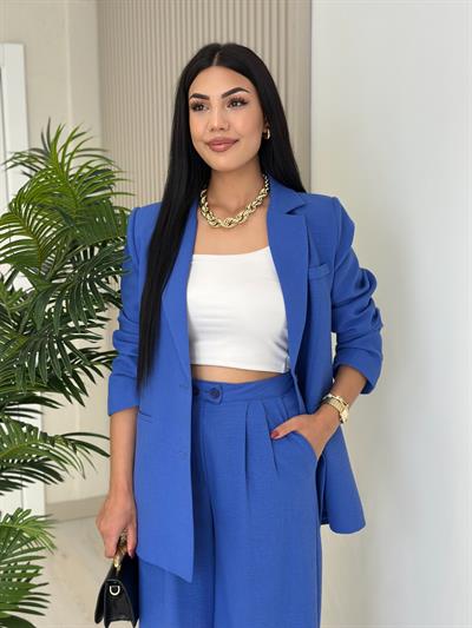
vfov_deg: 39.6
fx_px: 872
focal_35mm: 48
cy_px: 314
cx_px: 236
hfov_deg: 30.3
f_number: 1.78
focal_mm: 6.86
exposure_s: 1/254
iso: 80
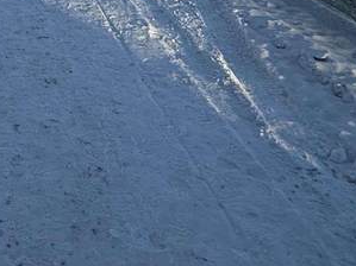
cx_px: -31
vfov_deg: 17.5
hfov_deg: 29.2
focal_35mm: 60
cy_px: -265
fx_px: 617
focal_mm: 2.22
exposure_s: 1/1368
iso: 50
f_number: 2.2
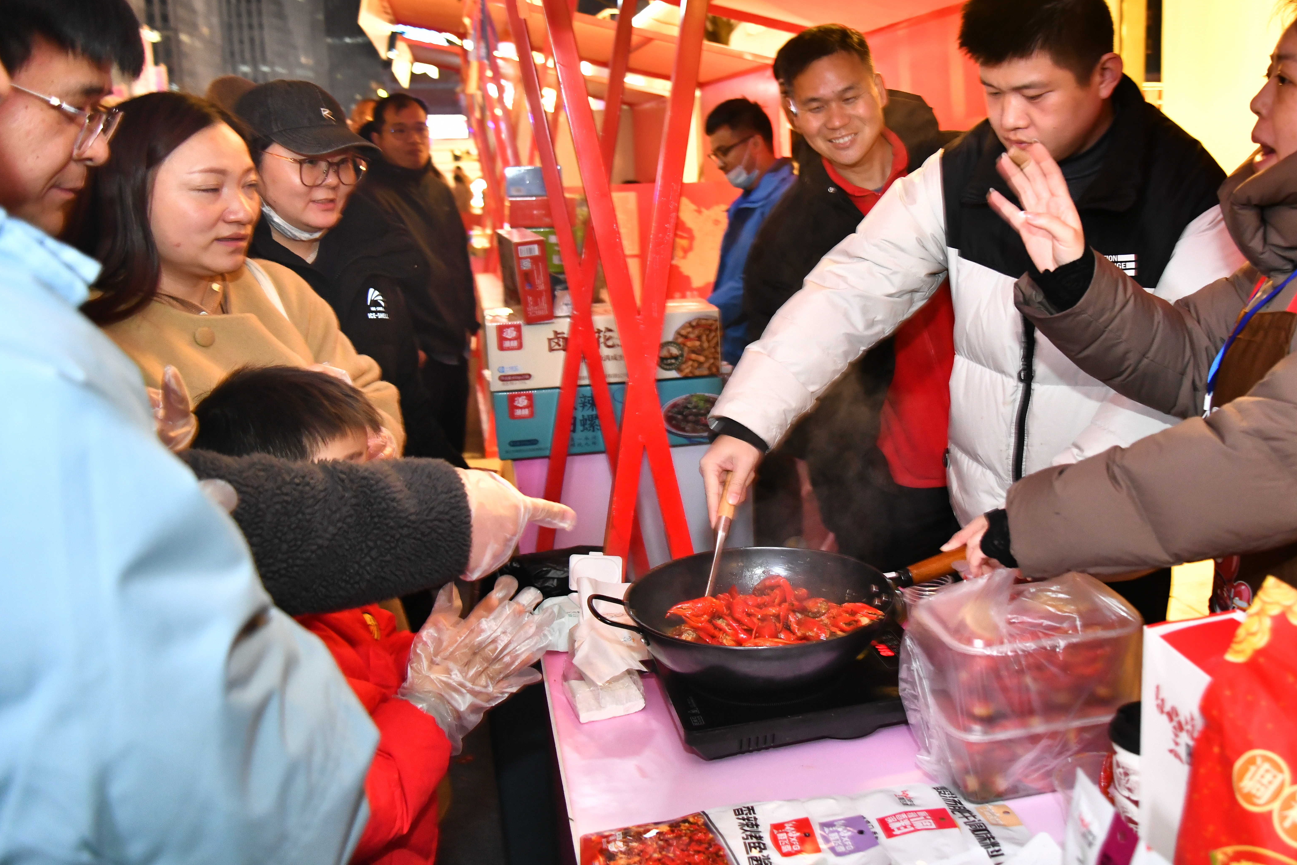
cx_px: 820
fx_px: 1153
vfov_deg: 41.0
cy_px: 356
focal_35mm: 32
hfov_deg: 57.9
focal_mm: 24
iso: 2000
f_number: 4
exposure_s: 1/50
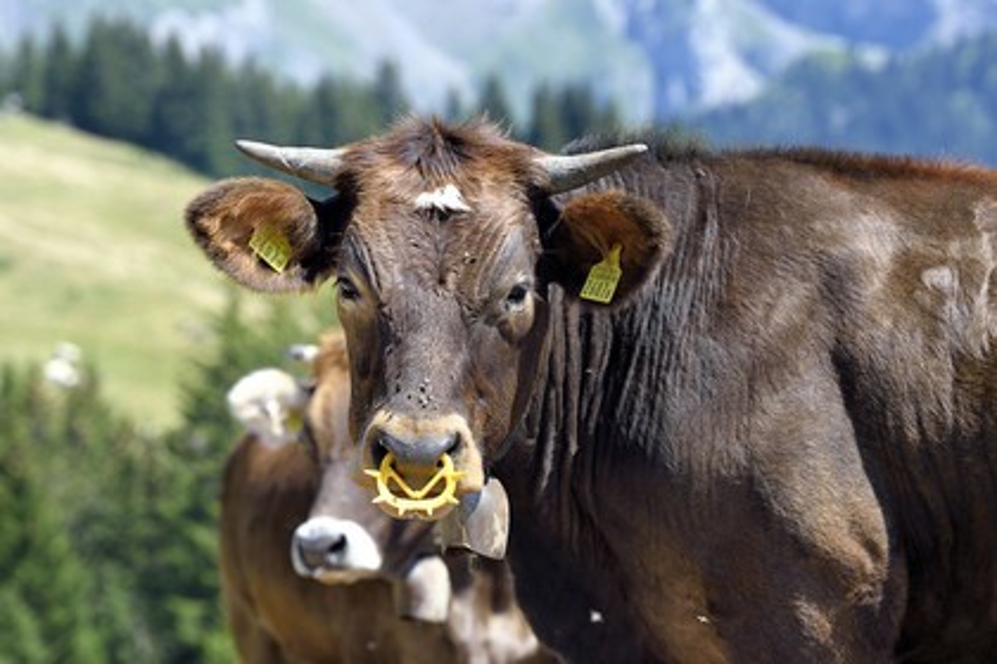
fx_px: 3877
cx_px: 498
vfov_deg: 9.8
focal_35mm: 140
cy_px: 332
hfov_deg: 14.7
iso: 200
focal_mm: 140
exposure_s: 1/320
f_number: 6.3
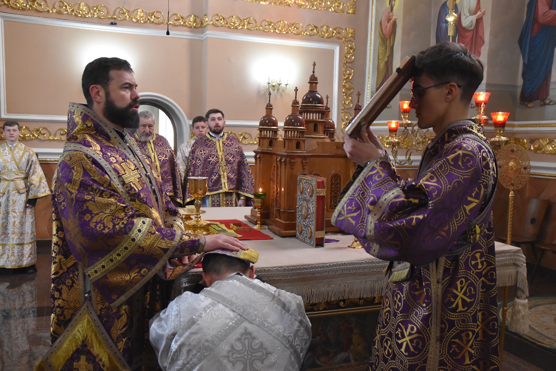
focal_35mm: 36
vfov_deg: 36.9
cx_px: 278
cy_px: 186
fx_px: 556
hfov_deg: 53.1
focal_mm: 24
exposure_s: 1/125
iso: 2500
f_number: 3.8
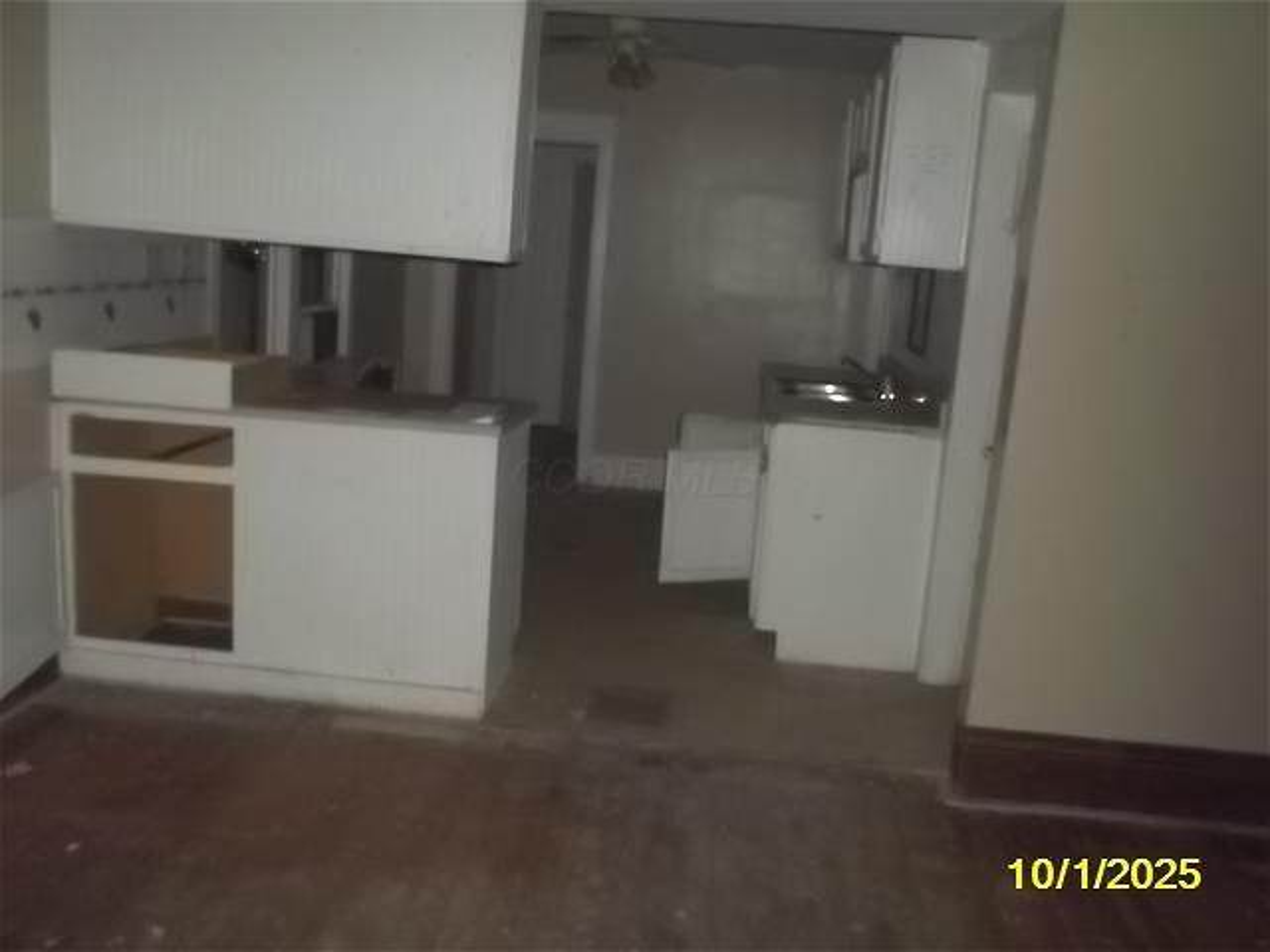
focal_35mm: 33
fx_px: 1211
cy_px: 476
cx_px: 635
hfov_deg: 55.4
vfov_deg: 42.9
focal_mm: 5.9
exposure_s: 1/60
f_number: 3.3
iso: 400
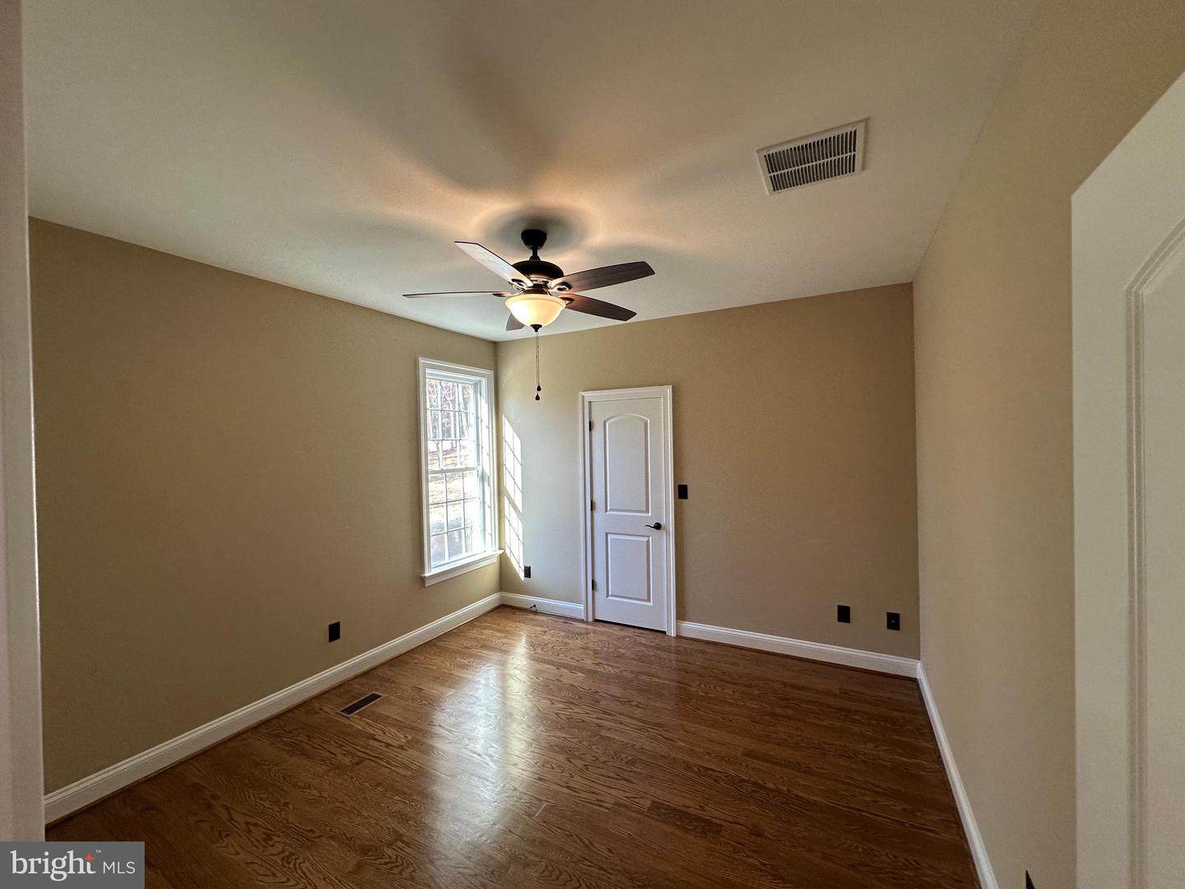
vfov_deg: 85.7
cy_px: 444
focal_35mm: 14
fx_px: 479
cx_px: 592
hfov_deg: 102.1
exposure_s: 1/120
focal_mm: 2.22
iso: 160
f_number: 2.2
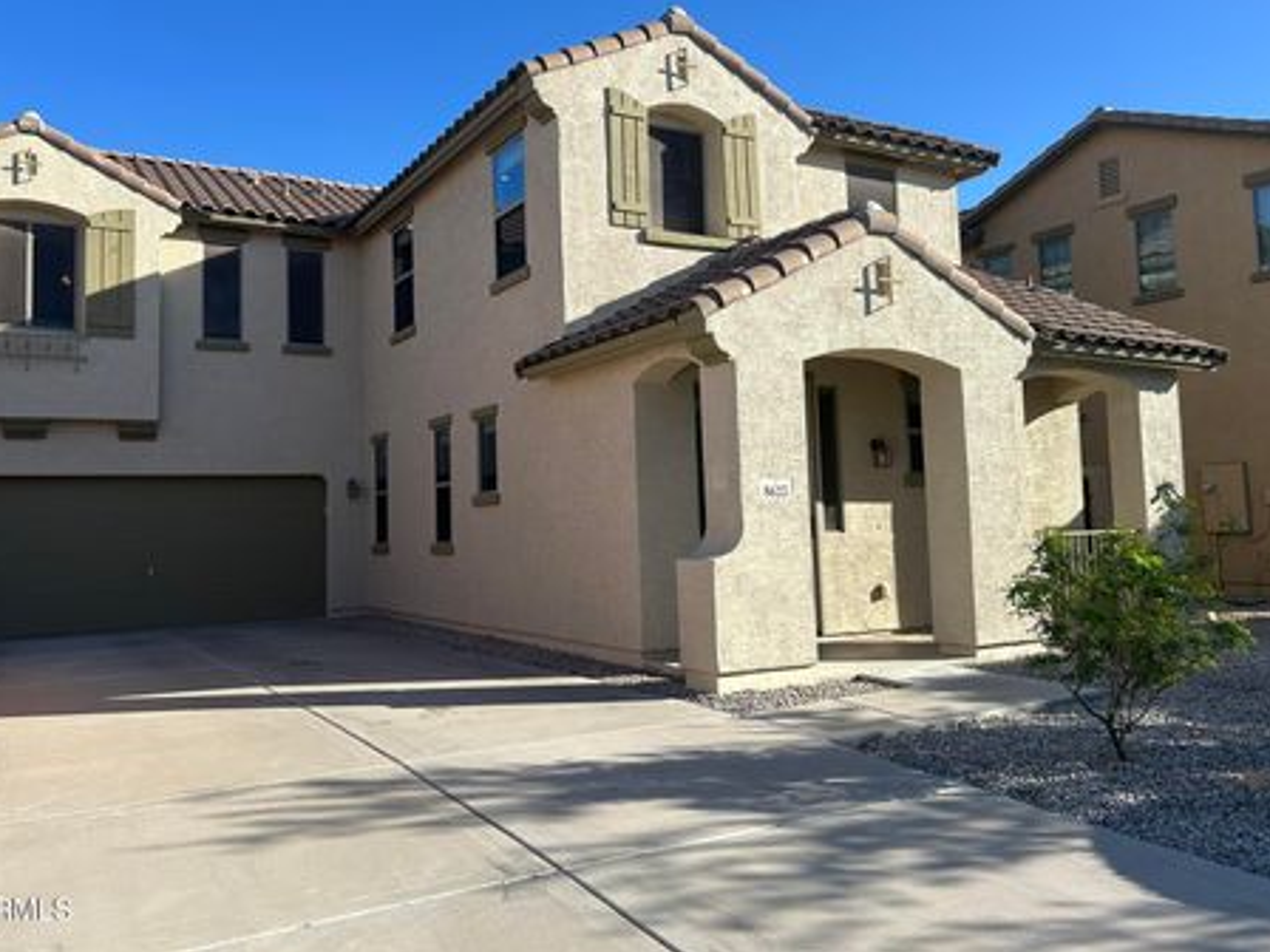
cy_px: 426
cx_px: 601
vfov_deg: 48.2
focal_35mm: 29
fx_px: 1064
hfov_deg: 61.6
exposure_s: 1/3077
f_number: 1.5
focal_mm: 5.7
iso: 50
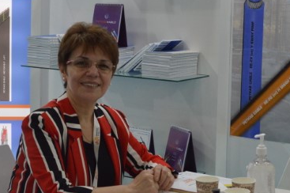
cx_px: 200
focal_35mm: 85
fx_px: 684
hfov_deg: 23.8
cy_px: 47
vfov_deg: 16.0
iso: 400
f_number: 5.6
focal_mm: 18
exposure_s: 1/125
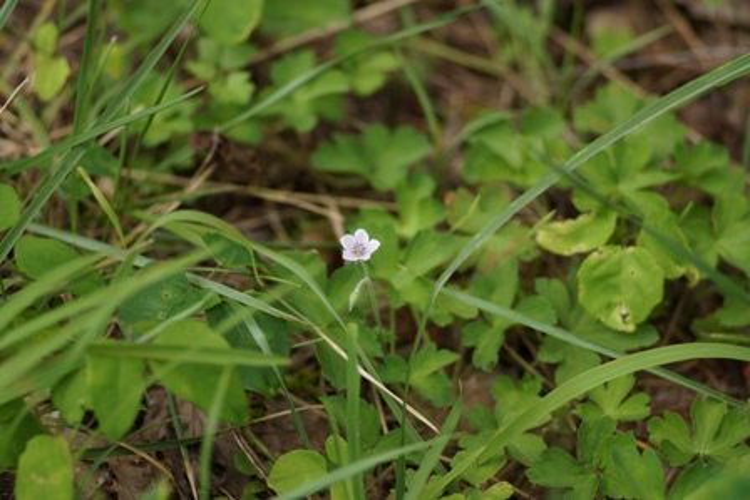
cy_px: 250
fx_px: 2813
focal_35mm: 135
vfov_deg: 10.2
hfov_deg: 15.2
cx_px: 375
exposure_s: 1/500
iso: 100
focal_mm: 90
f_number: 2.8
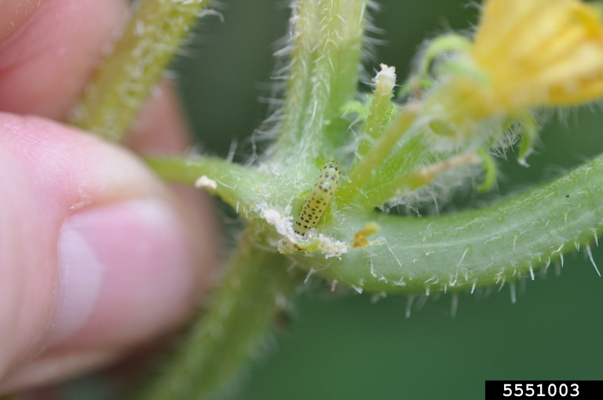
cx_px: 302
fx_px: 1506
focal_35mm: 90
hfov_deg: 22.6
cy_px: 200
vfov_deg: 15.1
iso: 800
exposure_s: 1/200
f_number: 3.5
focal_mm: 60
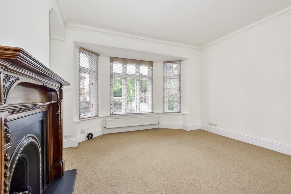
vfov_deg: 77.3
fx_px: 121
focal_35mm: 15
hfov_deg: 100.4
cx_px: 146
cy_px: 97
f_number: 8
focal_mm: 10
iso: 640
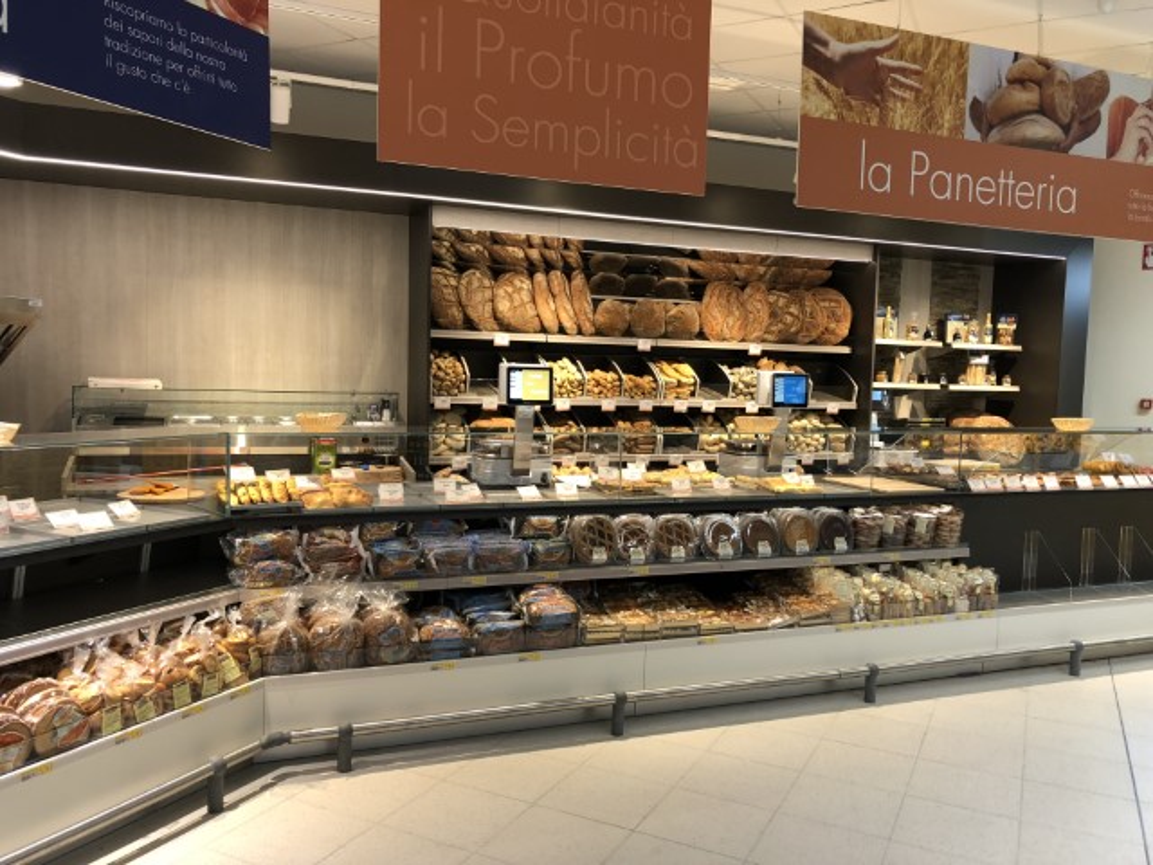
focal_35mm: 28
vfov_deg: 49.7
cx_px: 576
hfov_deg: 63.4
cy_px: 432
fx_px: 933
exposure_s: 1/33
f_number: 1.8
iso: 25
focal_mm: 4
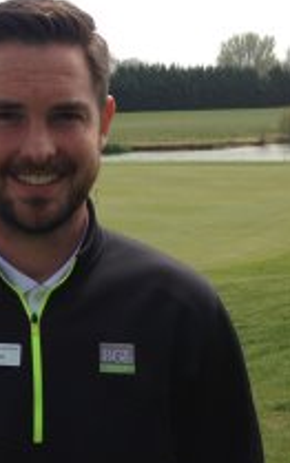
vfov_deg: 30.5
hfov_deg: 19.2
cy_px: 182
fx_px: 846
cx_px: 35
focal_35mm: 67
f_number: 2.4
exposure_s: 1/1506
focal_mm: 4.12
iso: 50
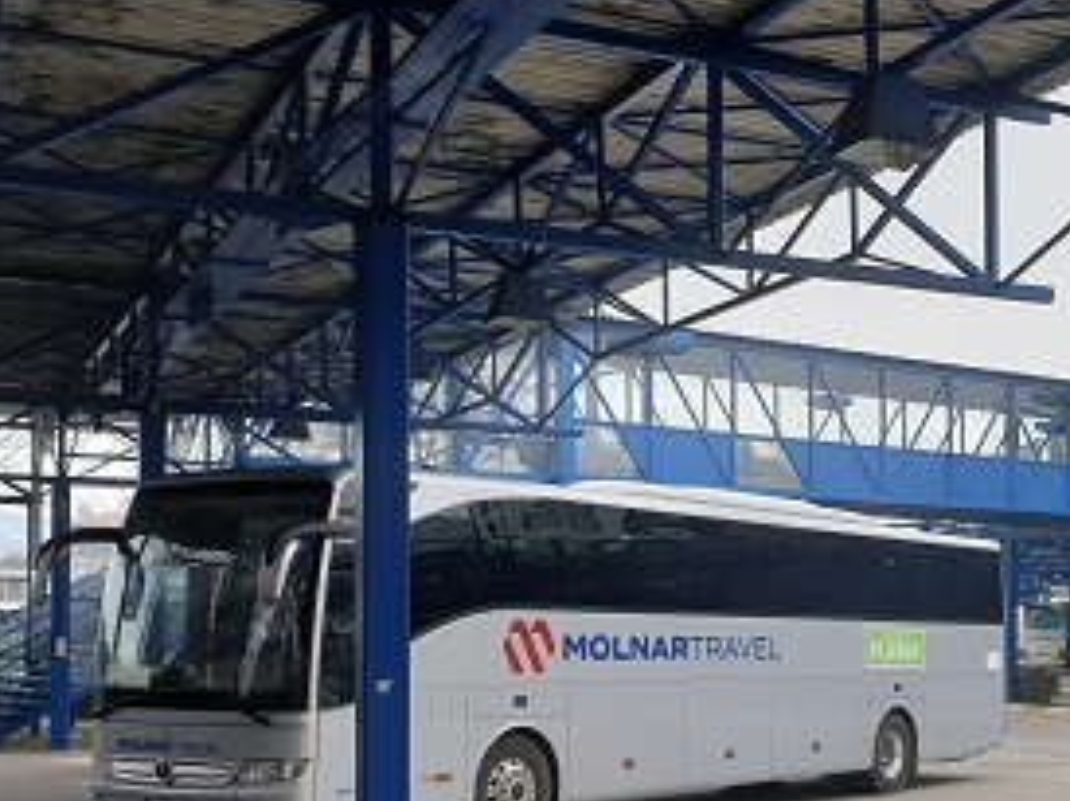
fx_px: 1760
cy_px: 637
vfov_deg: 25.2
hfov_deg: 32.1
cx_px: 972
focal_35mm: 57
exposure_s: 1/246
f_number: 2.4
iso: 50
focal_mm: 4.3
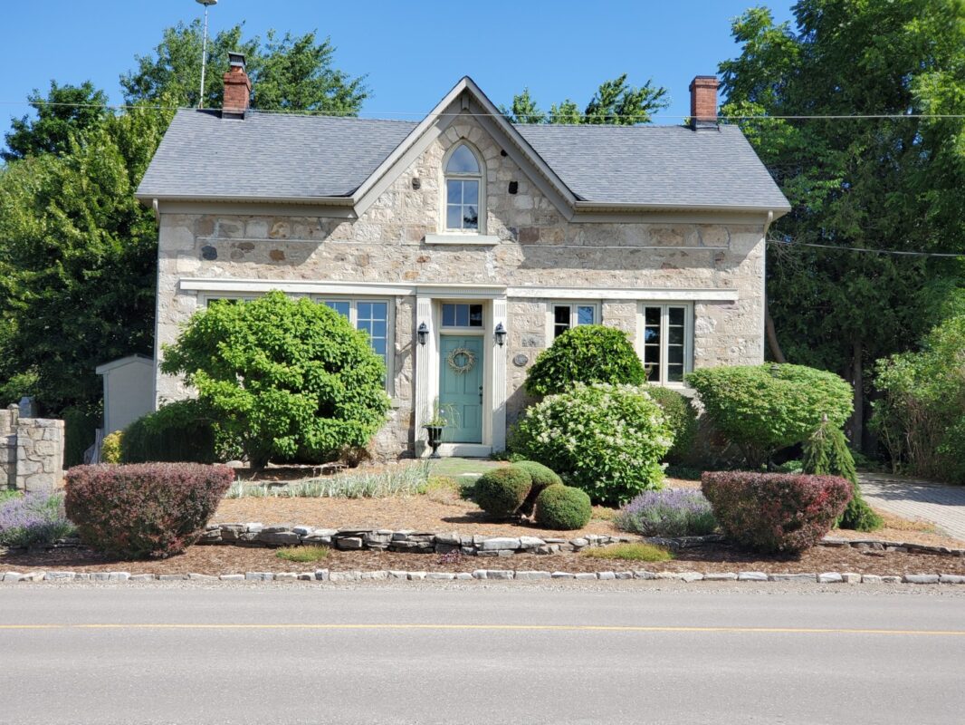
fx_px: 1450
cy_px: 362
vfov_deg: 28.0
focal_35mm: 52
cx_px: 482
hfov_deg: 36.8
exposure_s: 1/497
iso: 50
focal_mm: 6
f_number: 2.4
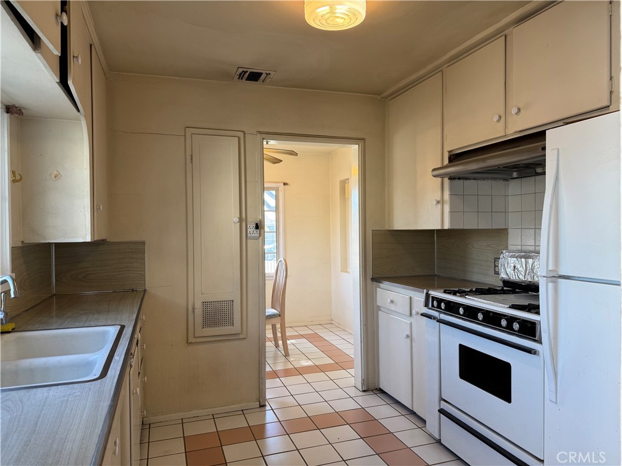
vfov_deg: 56.8
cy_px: 233
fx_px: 431
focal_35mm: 24
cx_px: 311
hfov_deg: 71.6
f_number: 1.78
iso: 80
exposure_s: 1/120
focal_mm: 6.76
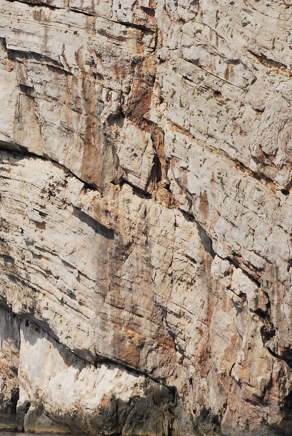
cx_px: 38
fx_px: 3033
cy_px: 126
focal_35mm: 250
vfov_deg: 8.2
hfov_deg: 5.5
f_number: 6.3
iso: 100
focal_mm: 80
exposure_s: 1/640
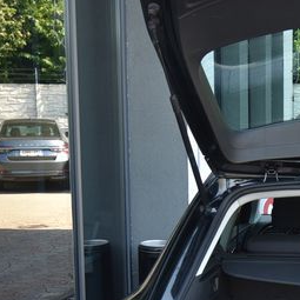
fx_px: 1039
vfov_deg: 16.2
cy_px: 261
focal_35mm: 106
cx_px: 351
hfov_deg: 15.9
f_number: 5.6
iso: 500
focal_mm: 31
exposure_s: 1/125
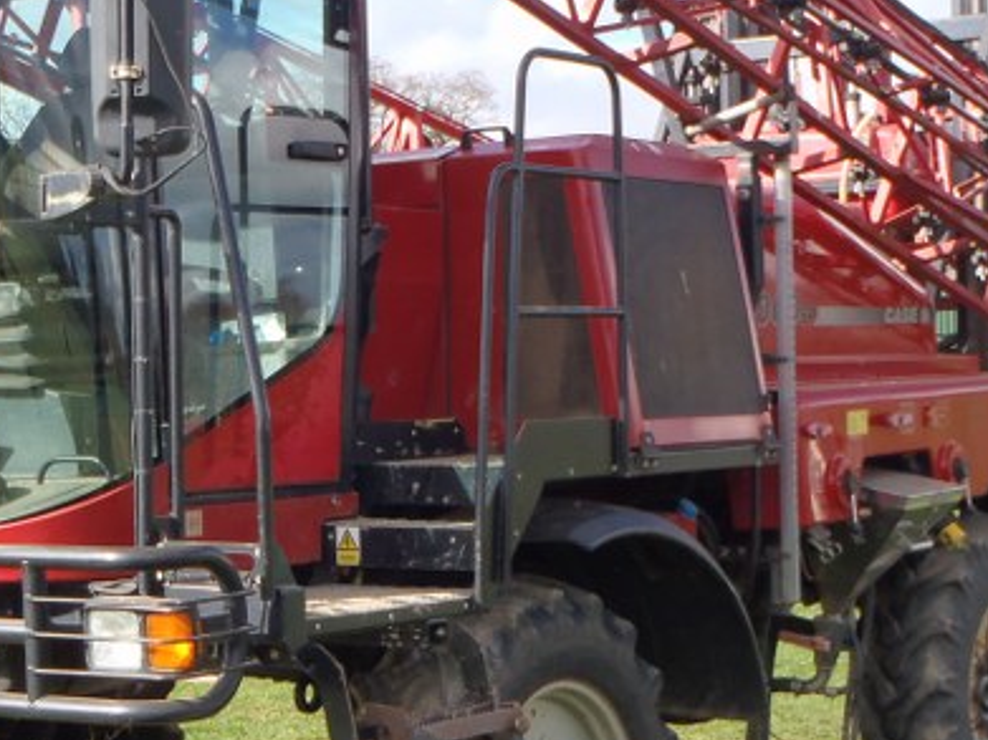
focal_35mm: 86
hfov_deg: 22.7
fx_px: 2454
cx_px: 331
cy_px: 364
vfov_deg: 17.2
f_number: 5
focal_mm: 7.57
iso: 80
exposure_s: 1/160
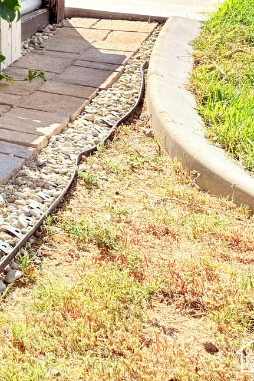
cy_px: -71
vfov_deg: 23.6
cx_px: -324
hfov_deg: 13.5
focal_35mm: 79
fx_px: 836
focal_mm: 6.76
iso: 125
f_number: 1.78
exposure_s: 1/6173
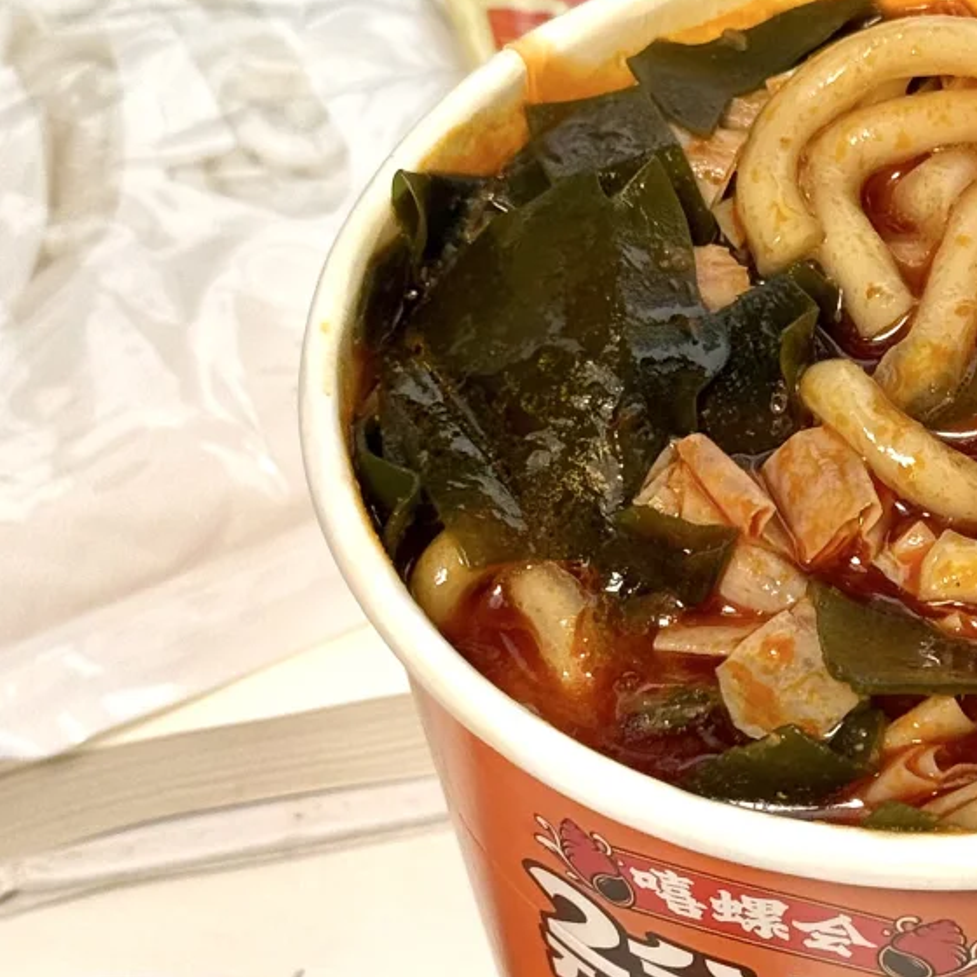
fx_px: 3481
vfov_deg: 16.0
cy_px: 393
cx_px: 940
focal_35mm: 109
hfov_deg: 15.7
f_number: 1.78
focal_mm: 6.76
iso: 80
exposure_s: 1/962
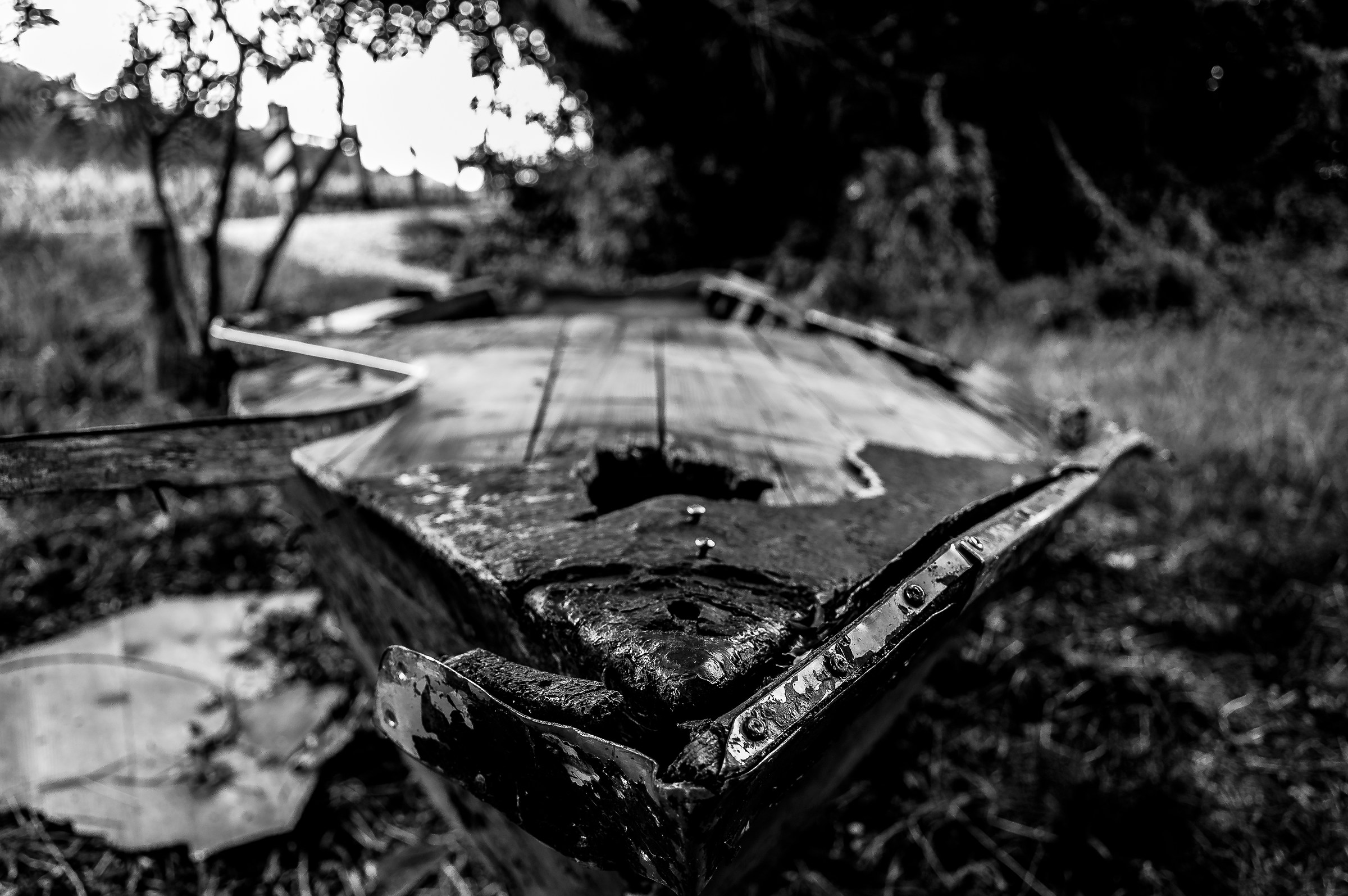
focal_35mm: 33
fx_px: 1234
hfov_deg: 57.3
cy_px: 448
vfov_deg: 39.9
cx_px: 674
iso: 125
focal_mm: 22
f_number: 5
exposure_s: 1/25
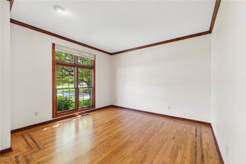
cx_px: 123
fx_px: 96
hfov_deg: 104.3
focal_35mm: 14
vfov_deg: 81.2
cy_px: 82
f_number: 2.8
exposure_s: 1/200
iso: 640
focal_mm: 14
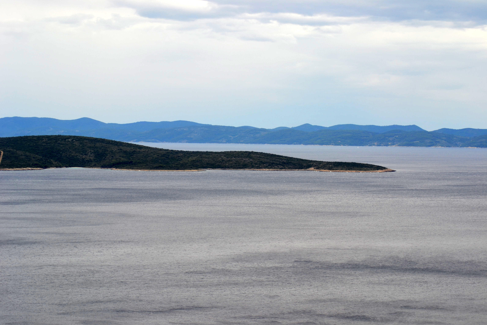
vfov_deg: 13.0
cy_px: 162
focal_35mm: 105
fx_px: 1420
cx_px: 244
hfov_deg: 19.5
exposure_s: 1/640
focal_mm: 70
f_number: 6.3
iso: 100
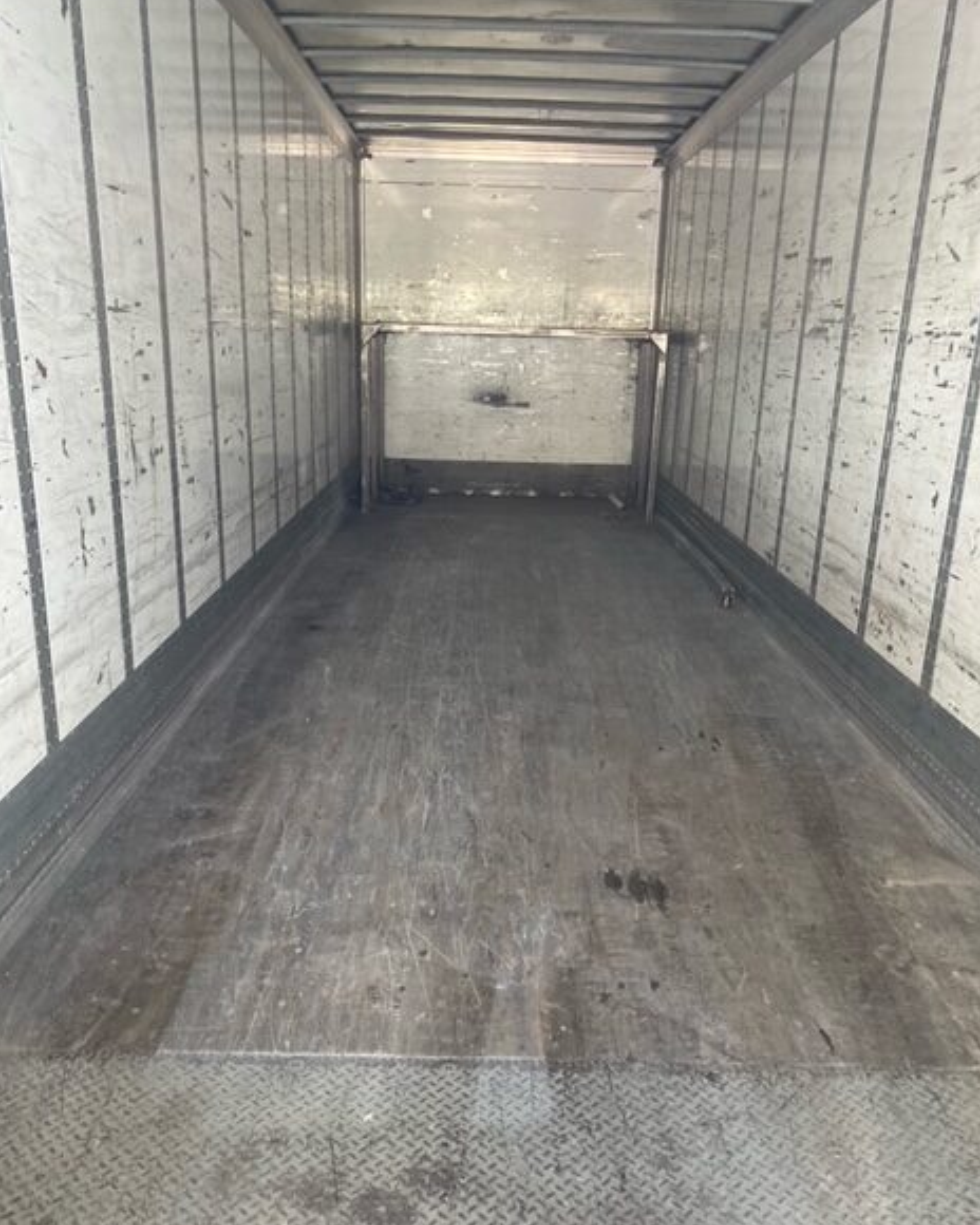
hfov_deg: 51.5
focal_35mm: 28
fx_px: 1015
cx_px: 490
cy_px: 651
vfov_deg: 62.2
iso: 400
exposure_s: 1/60
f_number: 1.8
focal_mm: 4.25
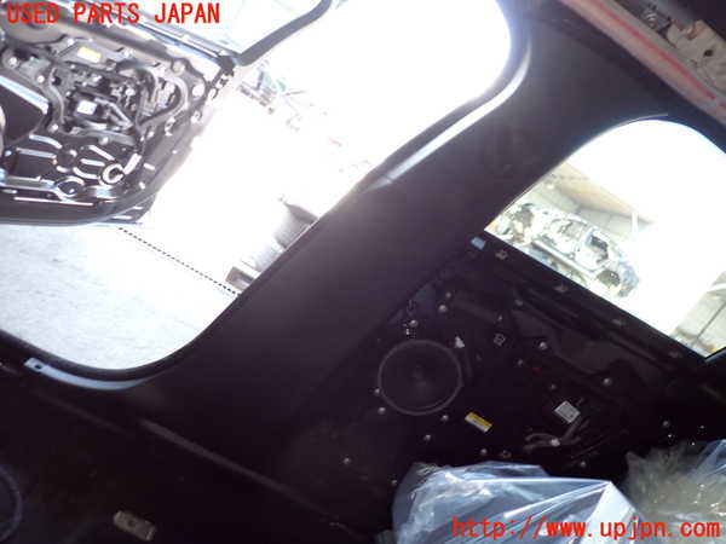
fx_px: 524
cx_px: 363
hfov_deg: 69.4
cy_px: 272
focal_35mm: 25
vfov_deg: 54.9
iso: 200
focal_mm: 4.5
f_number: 2
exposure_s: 1/40
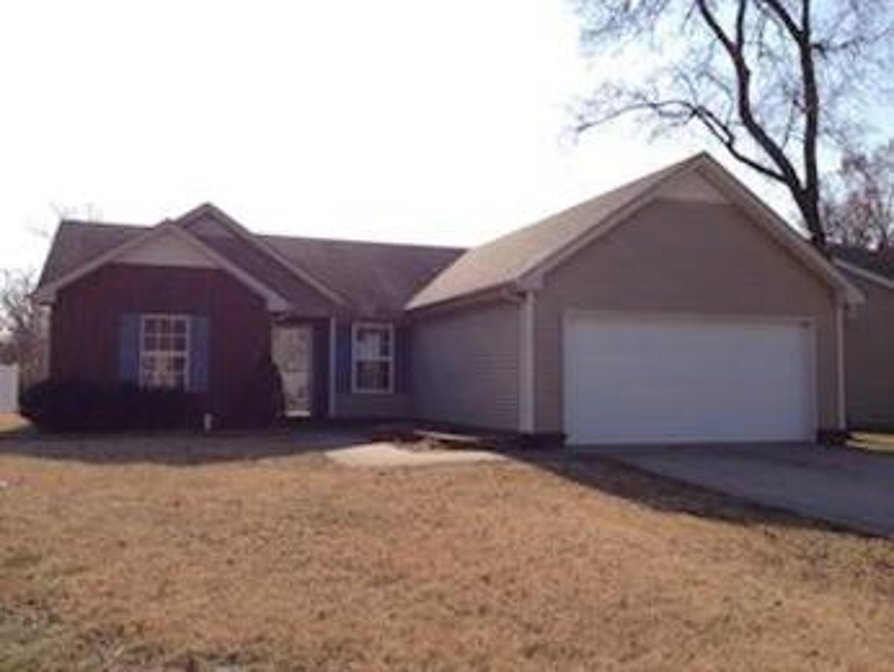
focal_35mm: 35
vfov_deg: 40.7
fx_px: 905
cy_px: 336
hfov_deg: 52.6
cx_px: 447
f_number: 2.4
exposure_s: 1/1727
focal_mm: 4.28
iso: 50
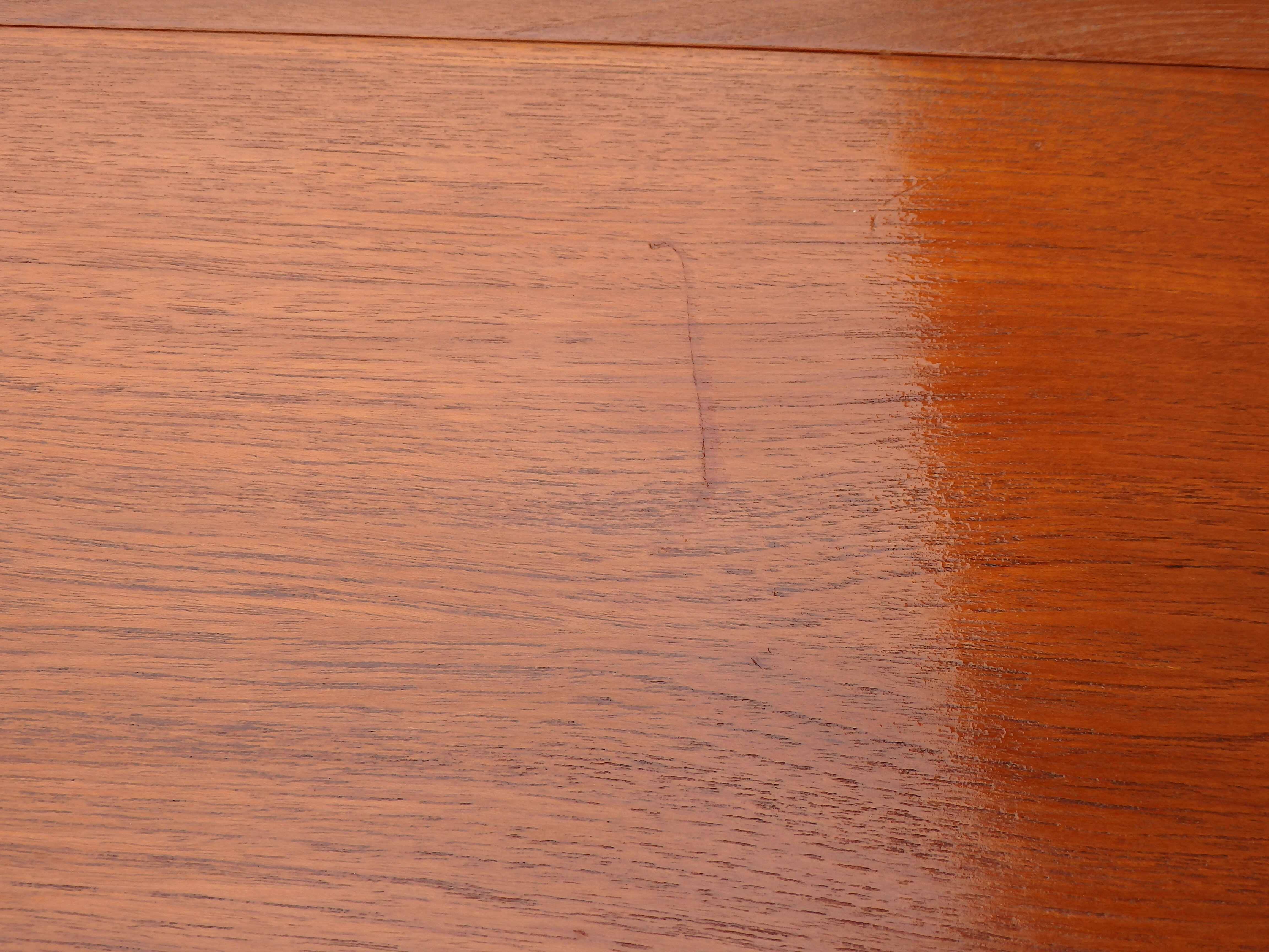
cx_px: 634
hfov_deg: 50.1
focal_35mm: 37
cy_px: 476
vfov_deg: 38.7
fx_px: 1356
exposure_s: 1/125
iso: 125
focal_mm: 6.6
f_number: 3.6
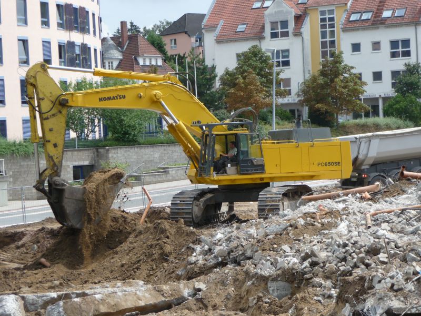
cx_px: 210
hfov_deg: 19.1
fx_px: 1253
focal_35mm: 103
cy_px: 158
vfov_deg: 14.4
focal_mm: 17.5
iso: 100
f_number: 4.7
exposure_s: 1/400
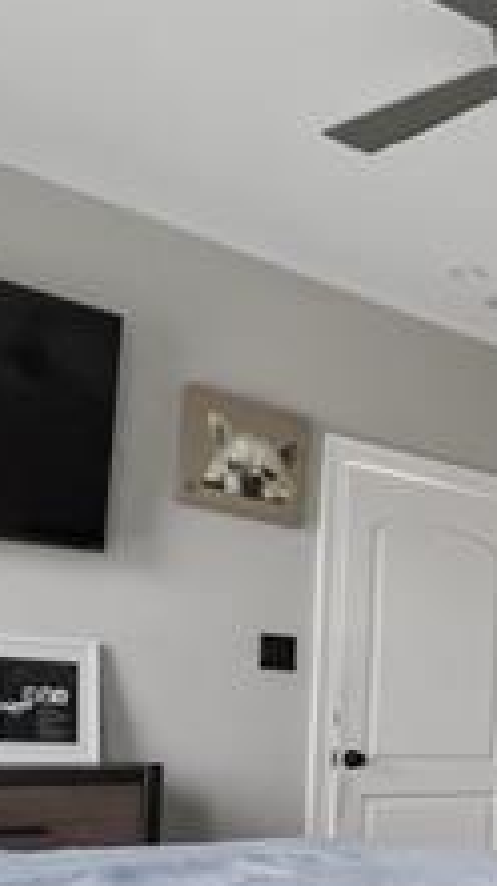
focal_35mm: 41
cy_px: 690
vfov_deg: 47.1
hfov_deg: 22.1
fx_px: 962
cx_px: 810
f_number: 1.8
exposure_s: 1/60
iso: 320
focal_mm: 1.57
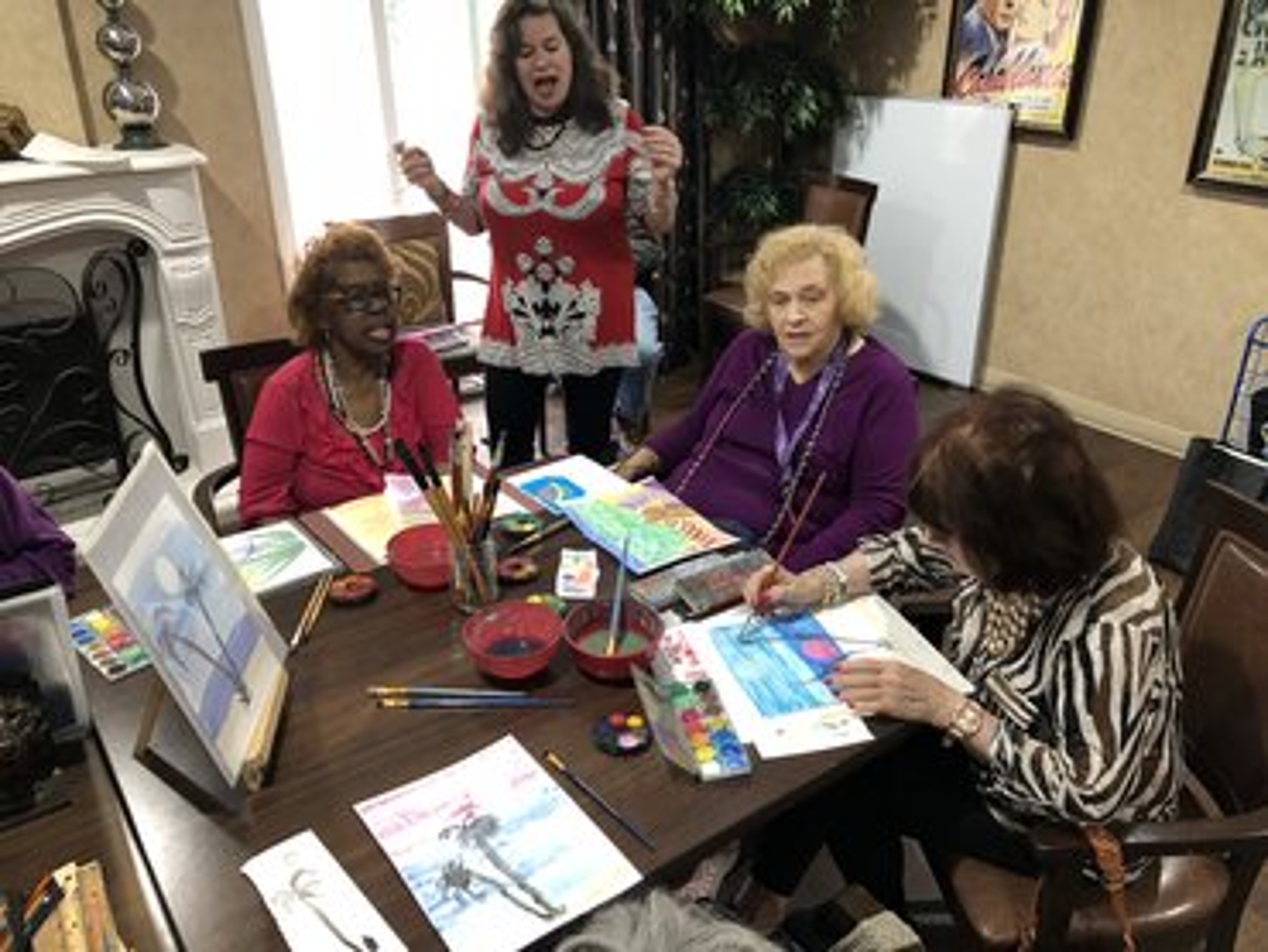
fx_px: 1026
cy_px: 476
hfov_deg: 63.4
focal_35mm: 28
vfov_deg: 49.8
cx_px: 634
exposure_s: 1/60
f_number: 1.8
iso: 320
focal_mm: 4
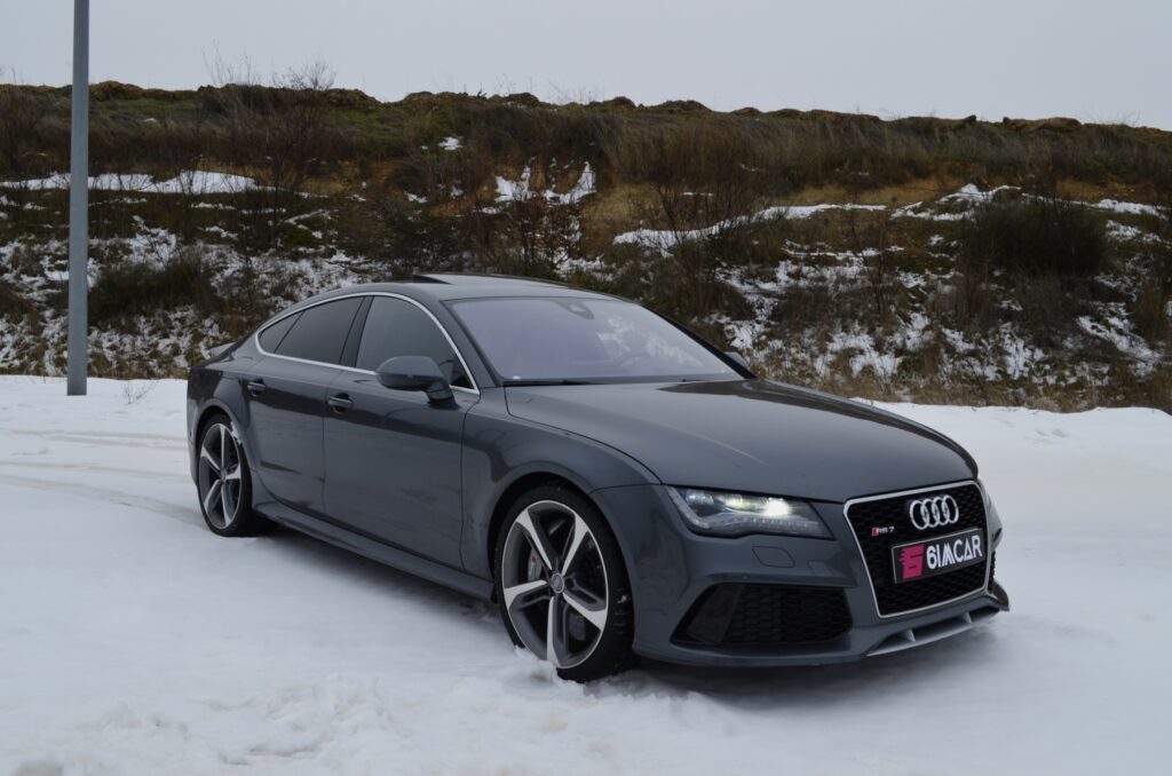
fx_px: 1072
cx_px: 586
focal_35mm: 33
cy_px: 388
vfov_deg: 39.8
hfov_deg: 57.3
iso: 200
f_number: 10
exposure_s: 1/60
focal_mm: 22
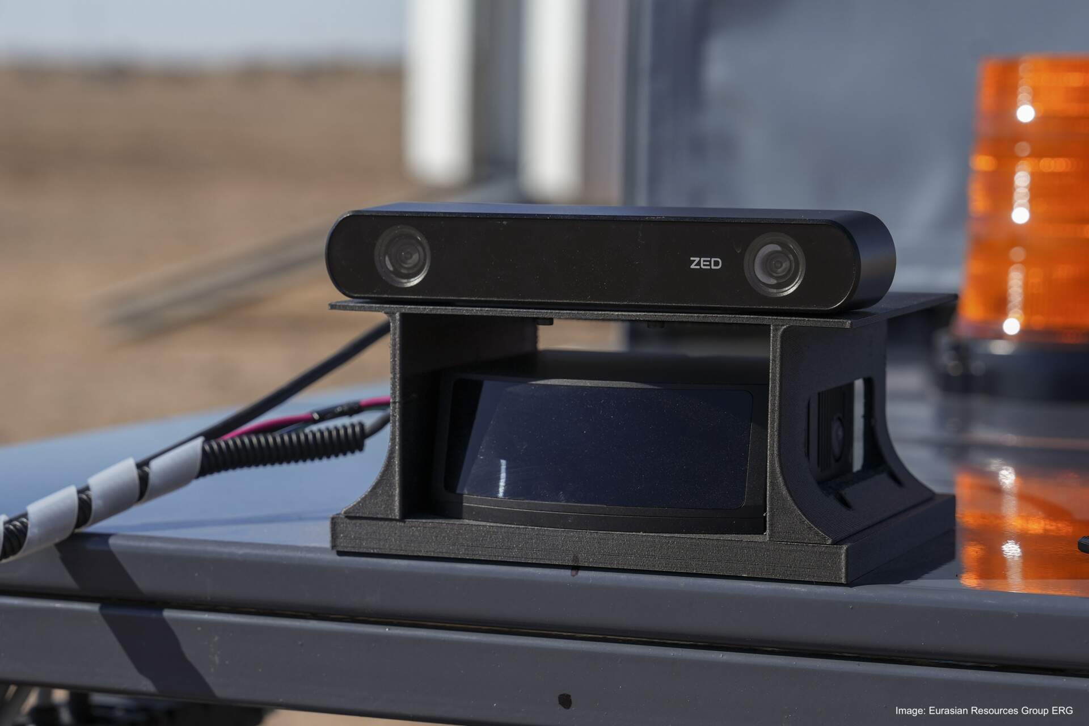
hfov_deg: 19.5
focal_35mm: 105
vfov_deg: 13.0
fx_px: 3176
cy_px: 363
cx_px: 544
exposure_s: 1/640
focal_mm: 70
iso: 100
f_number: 5.6
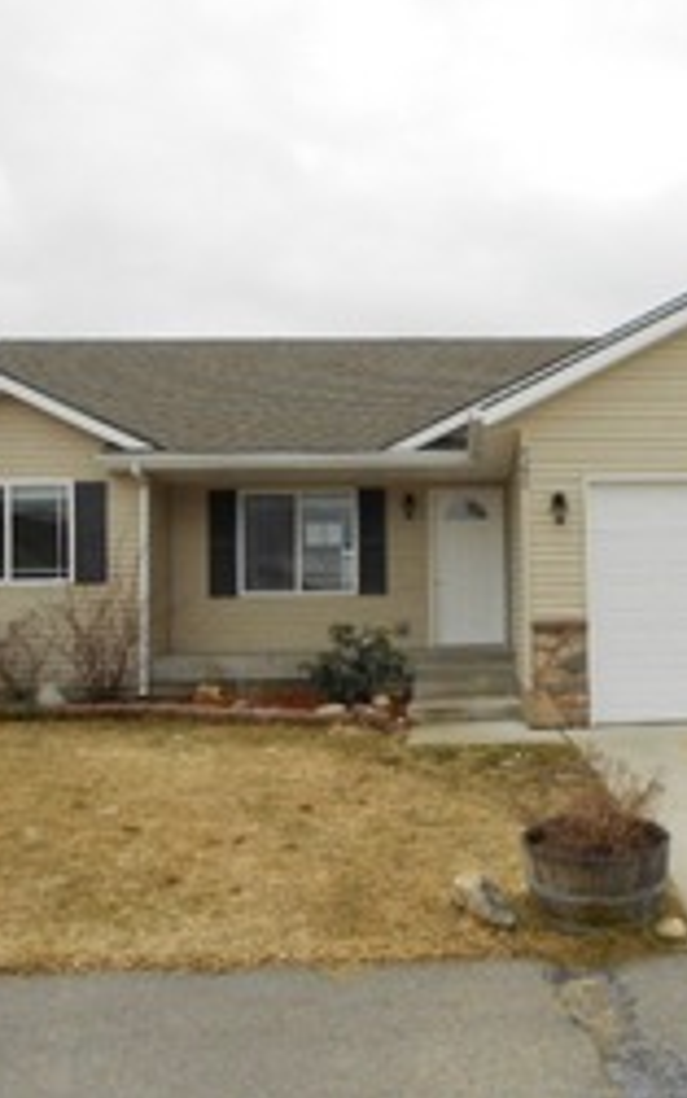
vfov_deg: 51.5
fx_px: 1138
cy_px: 534
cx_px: 525
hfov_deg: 32.9
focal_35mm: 38
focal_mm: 4.6
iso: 80
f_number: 3.2
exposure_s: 1/400
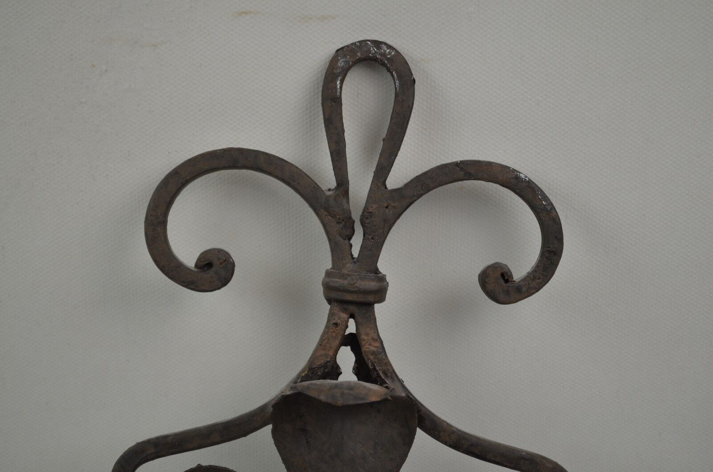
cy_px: 236
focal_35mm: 72
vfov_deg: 18.8
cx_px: 356
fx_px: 1423
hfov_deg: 28.1
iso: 400
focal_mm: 48
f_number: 5.3
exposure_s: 1/125
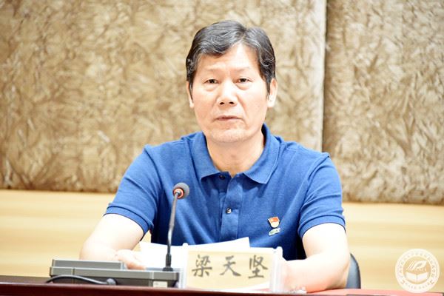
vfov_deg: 6.0
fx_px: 2836
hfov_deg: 9.0
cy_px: 148
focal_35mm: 230
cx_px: 222
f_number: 5.6
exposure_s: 1/40
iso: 12800
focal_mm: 230
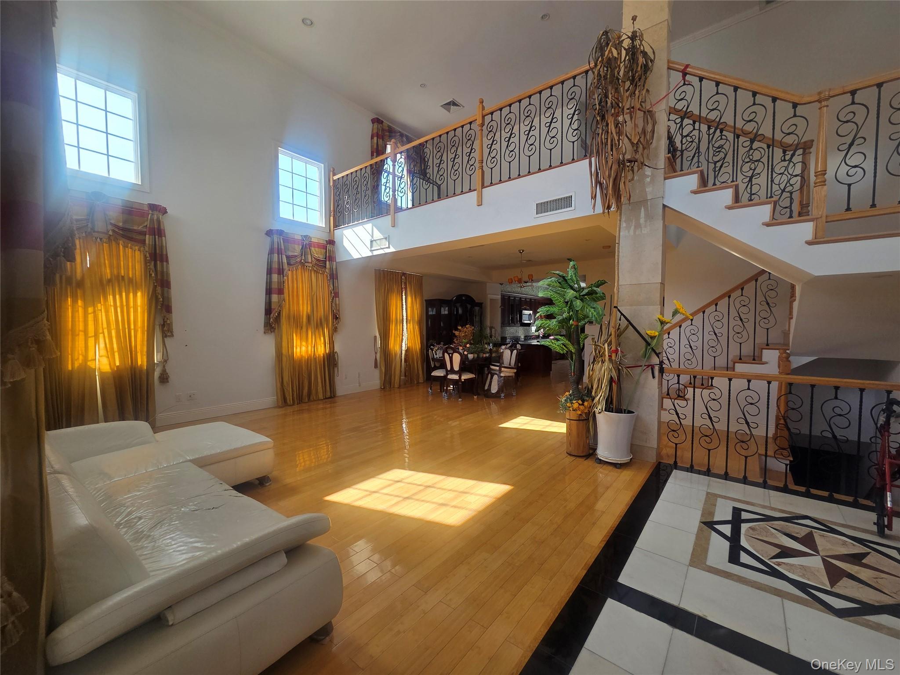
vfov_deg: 89.9
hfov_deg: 106.2
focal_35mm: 13
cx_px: 450
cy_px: 338
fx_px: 338
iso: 50
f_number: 2.2
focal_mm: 2.2
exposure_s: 1/213
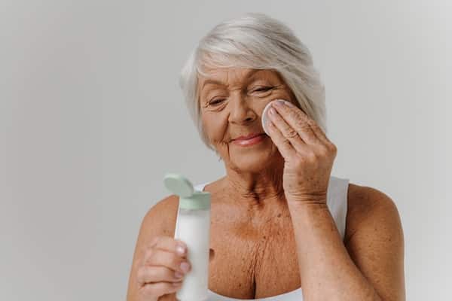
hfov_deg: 34.5
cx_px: 226
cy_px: 150
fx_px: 728
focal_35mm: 58
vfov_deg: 23.4
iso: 100
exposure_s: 1/250
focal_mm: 58
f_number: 3.5
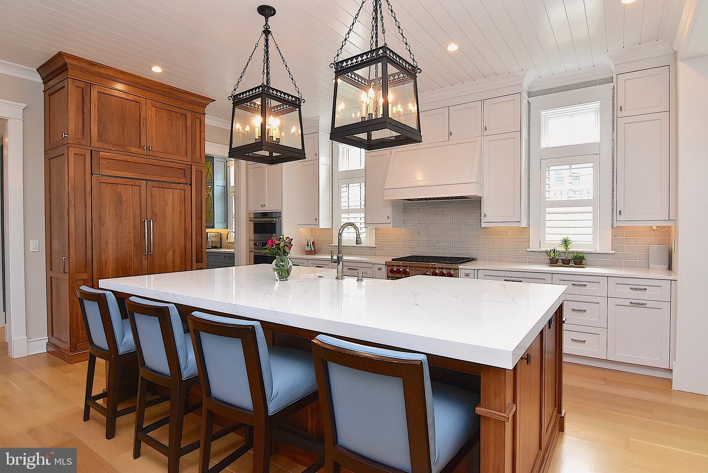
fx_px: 354
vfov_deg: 67.5
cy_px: 236
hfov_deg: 90.0
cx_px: 354
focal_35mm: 18
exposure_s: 1/60
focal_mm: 12
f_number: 8
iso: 800
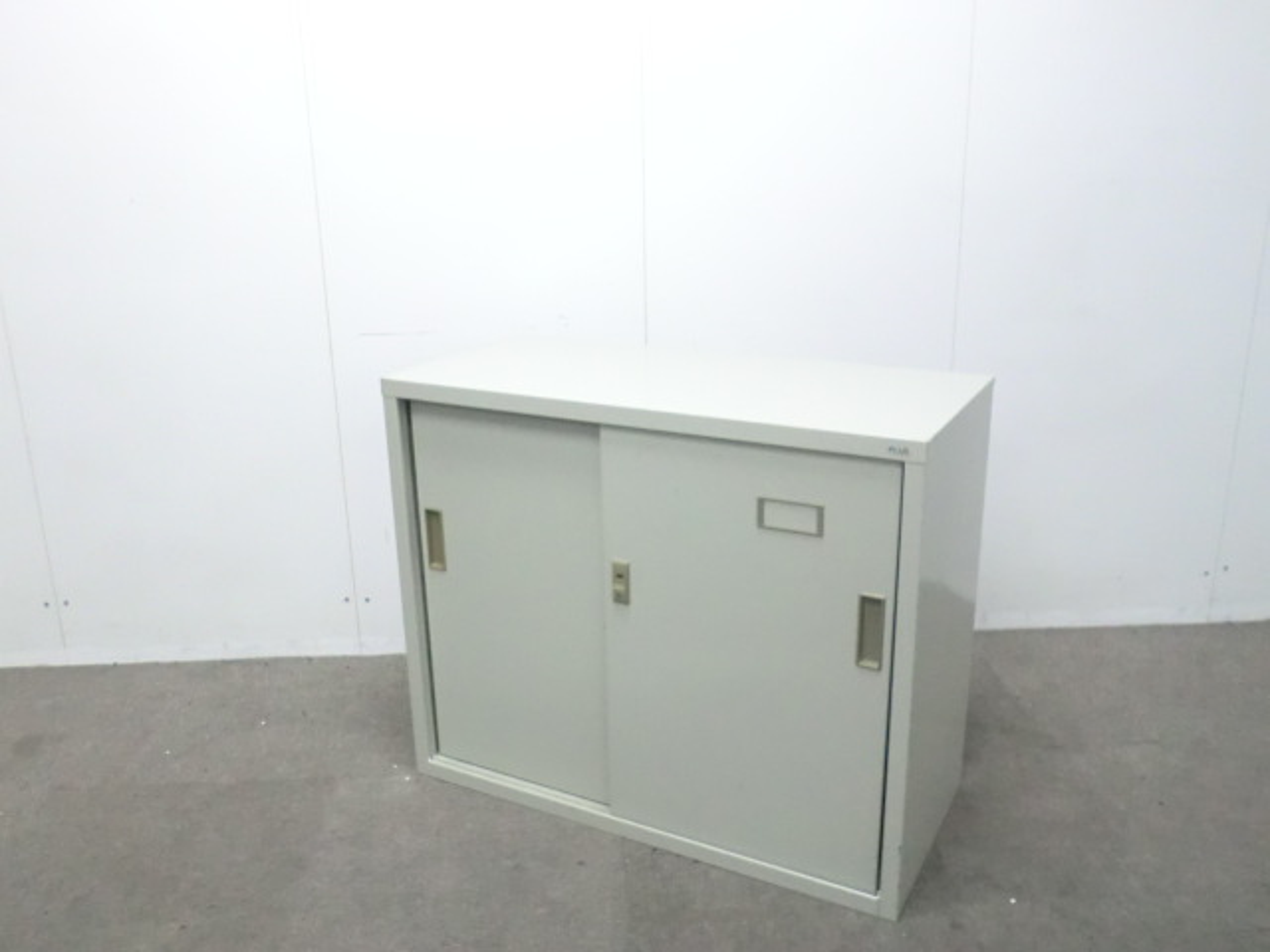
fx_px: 1174
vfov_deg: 44.2
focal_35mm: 32
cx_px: 635
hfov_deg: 56.8
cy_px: 476
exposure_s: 1/60
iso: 800
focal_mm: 5.8
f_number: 3.5
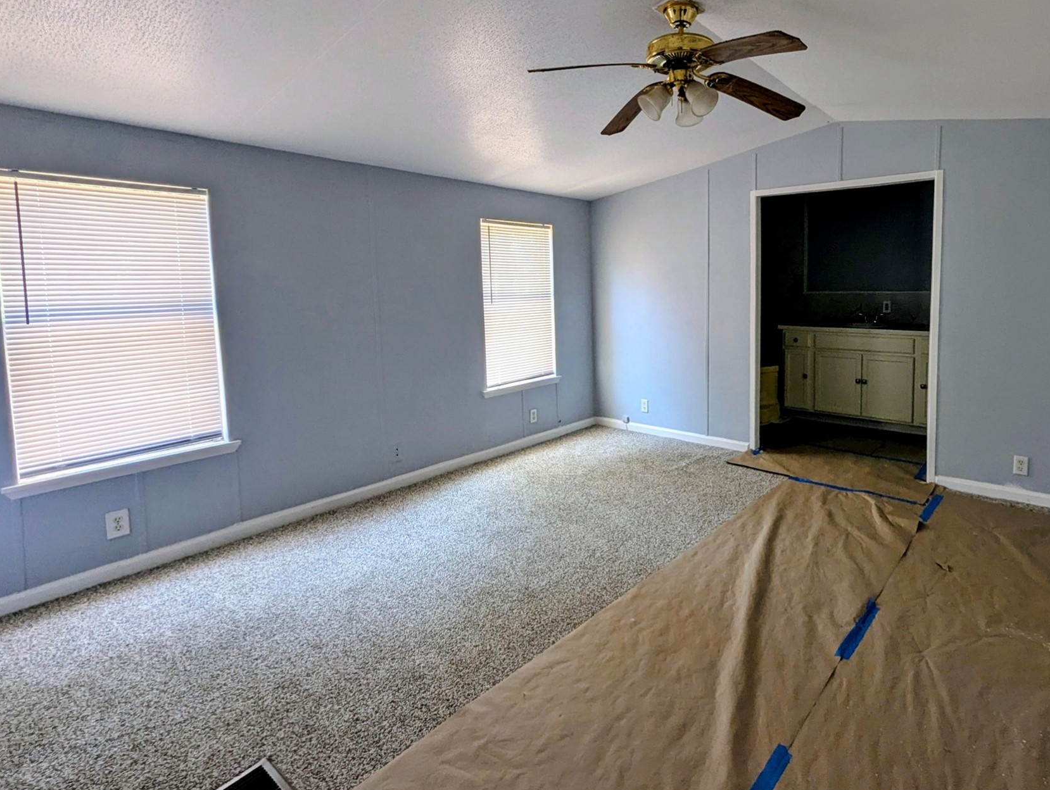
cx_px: 634
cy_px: 313
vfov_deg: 77.3
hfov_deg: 93.1
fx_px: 486
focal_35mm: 16
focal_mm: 1.95
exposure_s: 1/54.9
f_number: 2.2
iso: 68
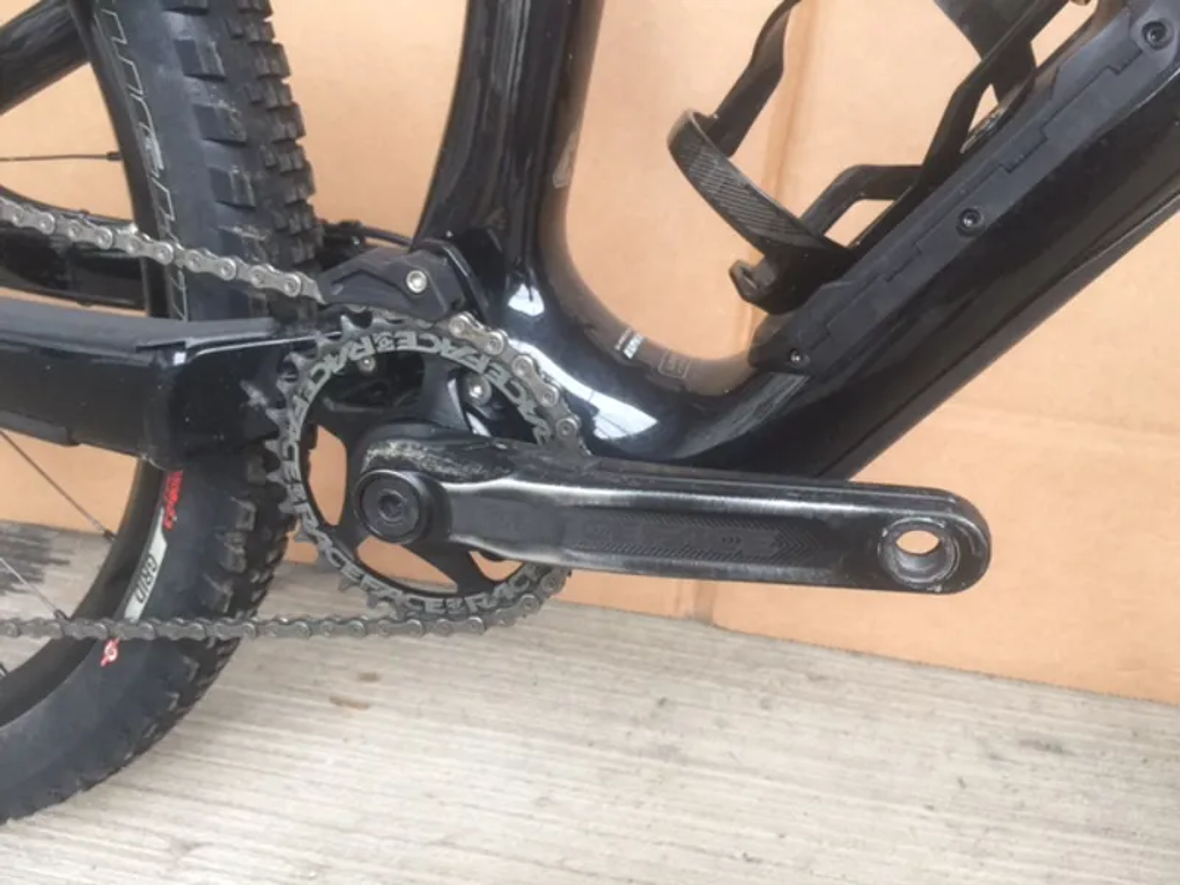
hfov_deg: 61.7
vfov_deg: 48.2
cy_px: 442
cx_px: 590
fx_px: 989
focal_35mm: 29
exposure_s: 1/17
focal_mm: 4.15
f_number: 2.2
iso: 50
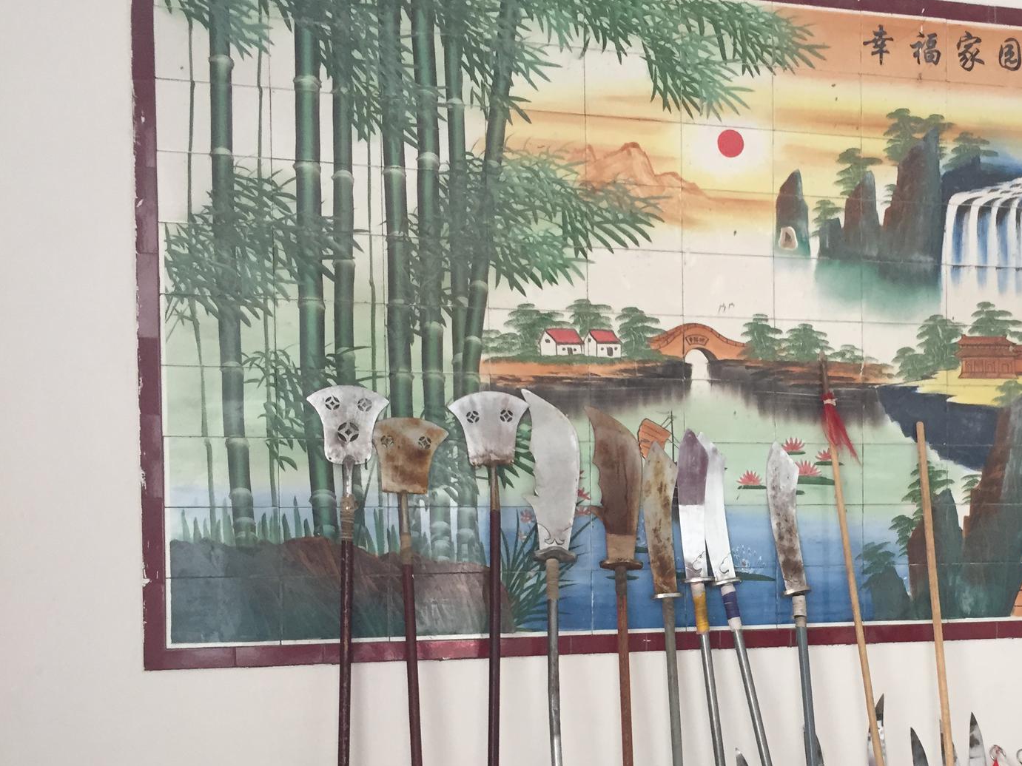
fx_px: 1270
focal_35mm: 43
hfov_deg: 42.6
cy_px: 544
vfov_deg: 33.1
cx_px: 757
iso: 64
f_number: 2.2
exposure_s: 1/33
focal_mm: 4.15
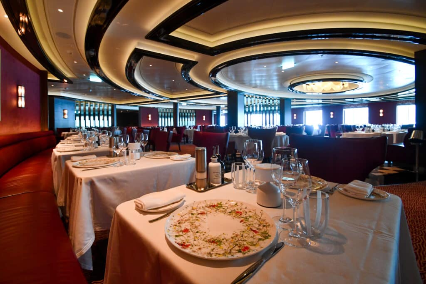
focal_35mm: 15
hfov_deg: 100.4
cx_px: 213
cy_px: 142
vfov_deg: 77.3
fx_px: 177
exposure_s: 1/25
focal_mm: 10
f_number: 4.5
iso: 1600
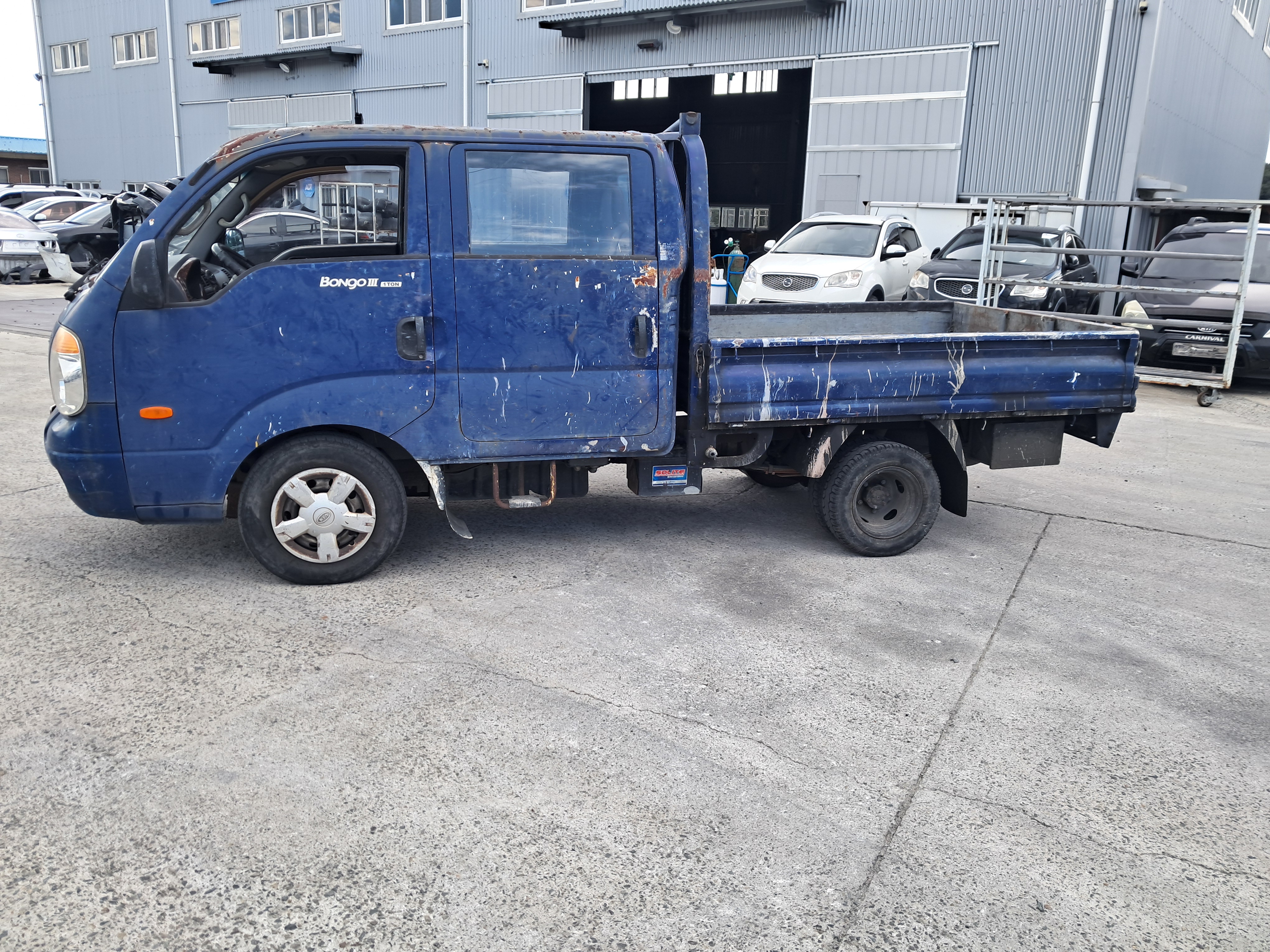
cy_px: 476
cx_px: 635
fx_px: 991
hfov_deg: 65.3
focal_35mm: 27
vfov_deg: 51.4
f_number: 1.8
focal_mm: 4
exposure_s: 1/123
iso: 50
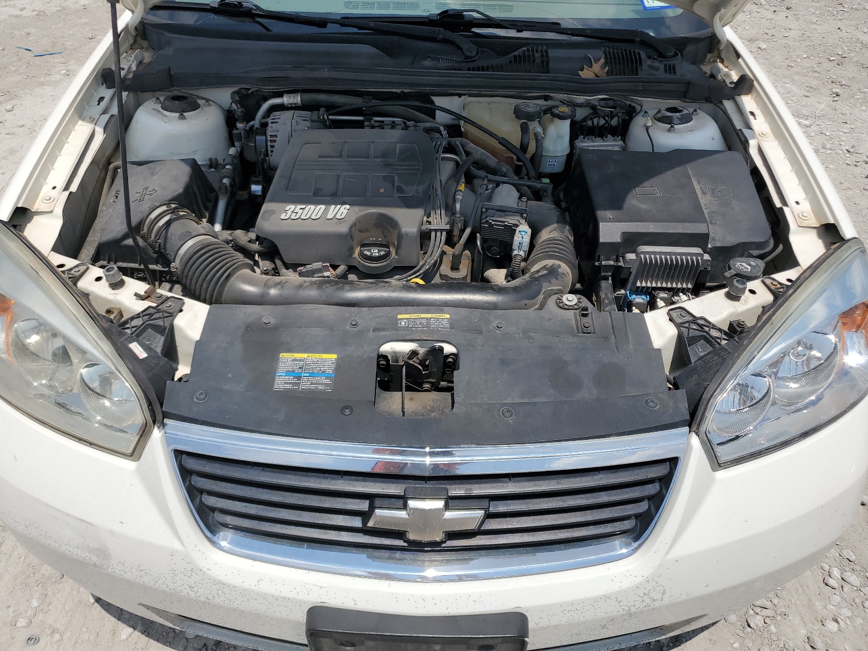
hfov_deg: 67.3
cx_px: 434
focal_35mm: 26
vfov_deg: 53.1
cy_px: 326
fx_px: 652
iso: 50
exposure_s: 1/10000
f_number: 1.5
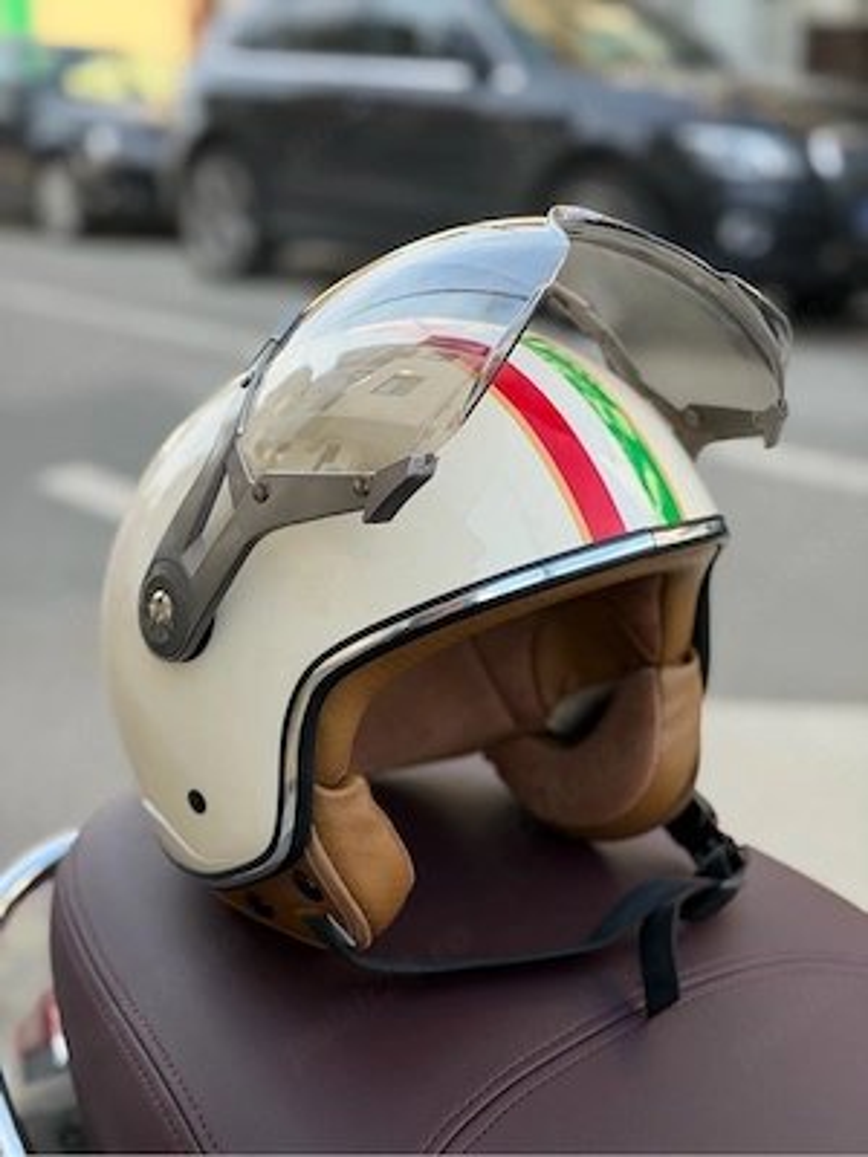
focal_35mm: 48
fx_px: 1605
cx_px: 434
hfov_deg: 30.3
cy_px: 578
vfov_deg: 39.7
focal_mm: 6.76
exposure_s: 1/657
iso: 64
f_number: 1.78
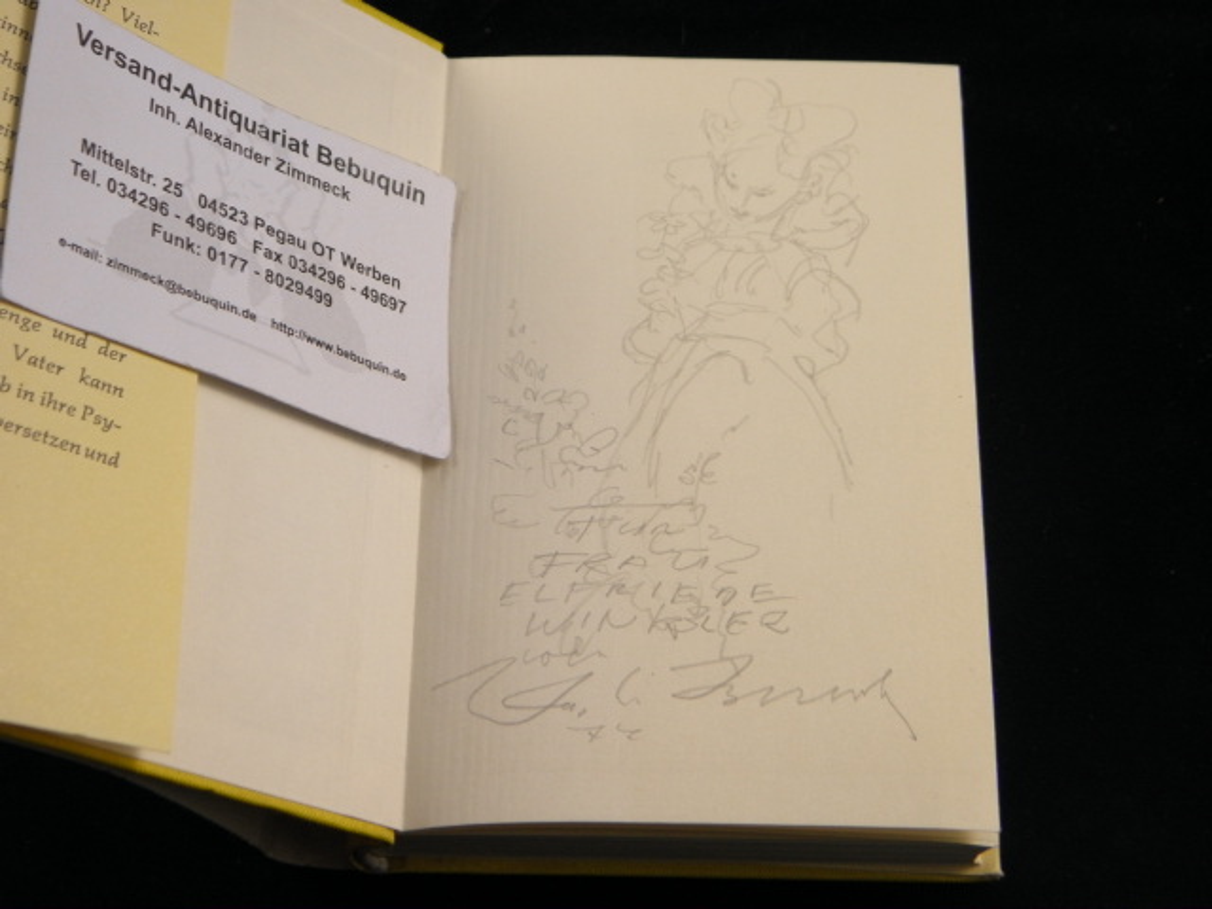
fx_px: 2381
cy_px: 454
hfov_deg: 28.6
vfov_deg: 21.6
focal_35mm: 68
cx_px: 606
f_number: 4.3
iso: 160
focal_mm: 12.2
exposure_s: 1/50
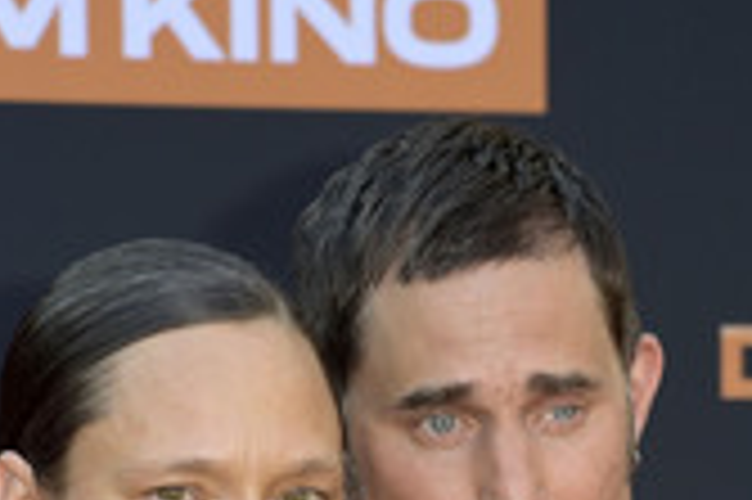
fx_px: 6782
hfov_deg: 6.3
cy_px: 658
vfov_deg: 4.2
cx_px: 417
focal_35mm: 325
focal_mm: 120
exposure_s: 1/160
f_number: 8
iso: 640
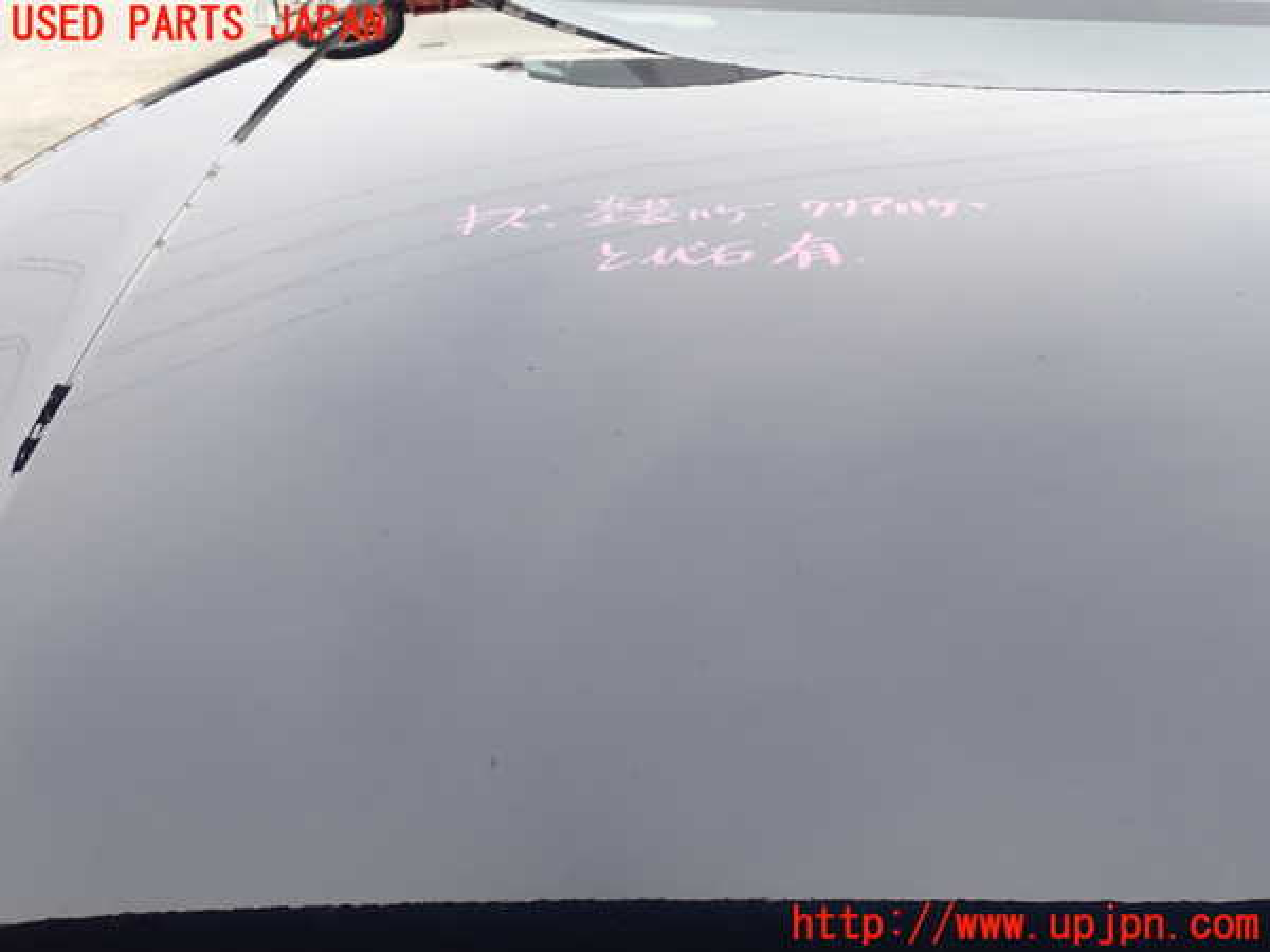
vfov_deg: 46.8
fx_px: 1101
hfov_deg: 60.0
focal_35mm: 30
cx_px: 635
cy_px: 476
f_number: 3.2
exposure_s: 1/250
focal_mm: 5.4
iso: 100
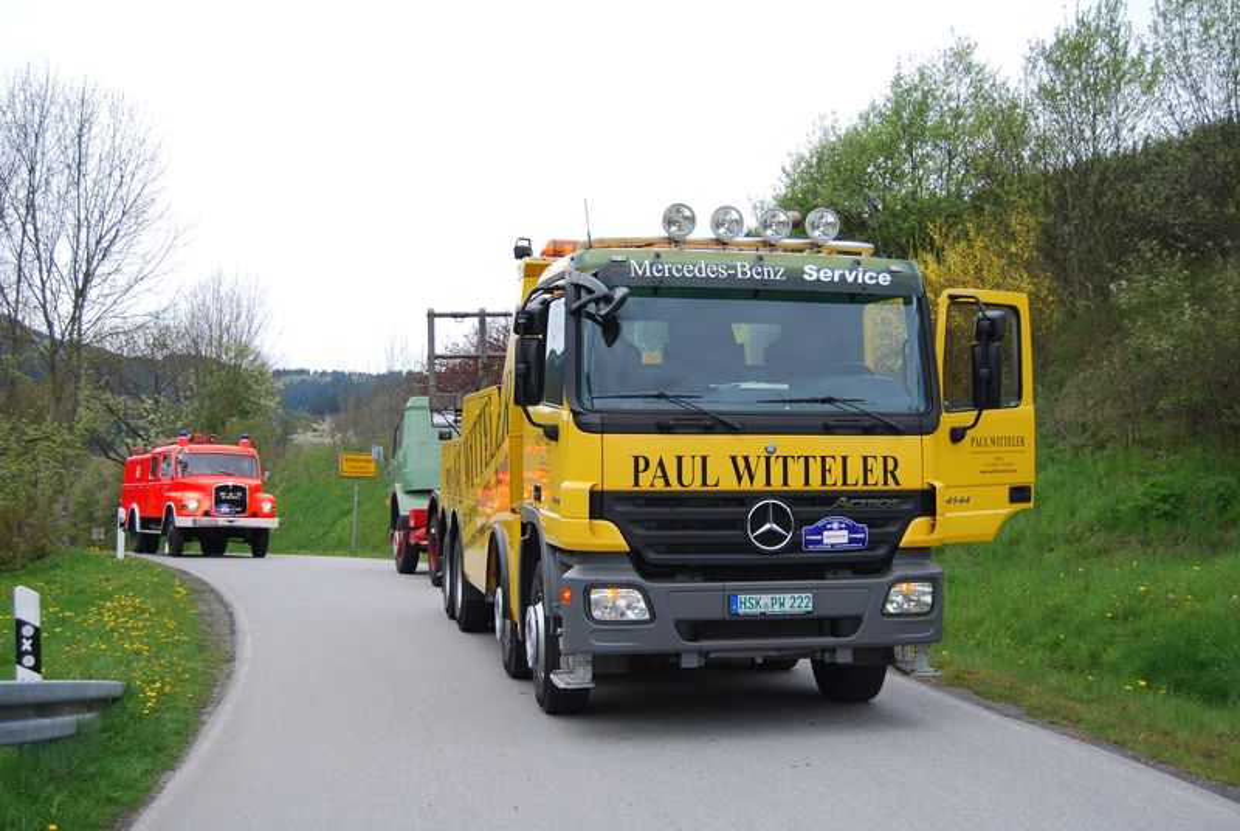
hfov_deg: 49.5
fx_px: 1345
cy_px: 416
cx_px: 620
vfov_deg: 34.3
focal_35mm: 39
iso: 200
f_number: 4.2
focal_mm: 26
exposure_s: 1/800
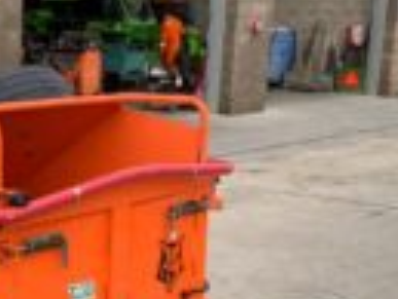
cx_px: 25
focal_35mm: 81
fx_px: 932
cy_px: 216
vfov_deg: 18.2
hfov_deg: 23.3
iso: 25
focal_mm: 3
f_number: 1.8
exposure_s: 1/122
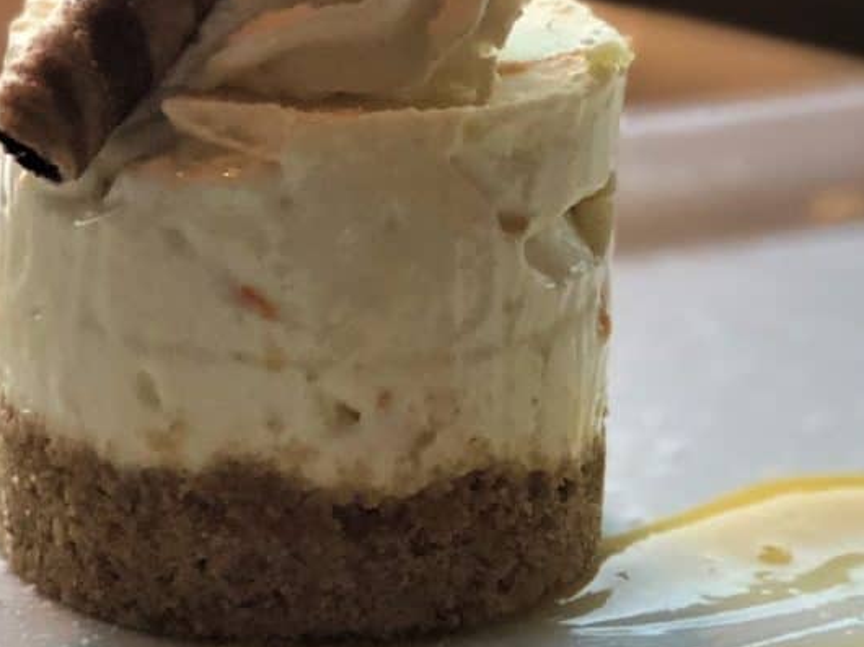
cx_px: 150
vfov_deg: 9.6
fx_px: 3867
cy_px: 367
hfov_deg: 12.7
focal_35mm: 155
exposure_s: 1/50
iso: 250
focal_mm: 6.6
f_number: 2.8
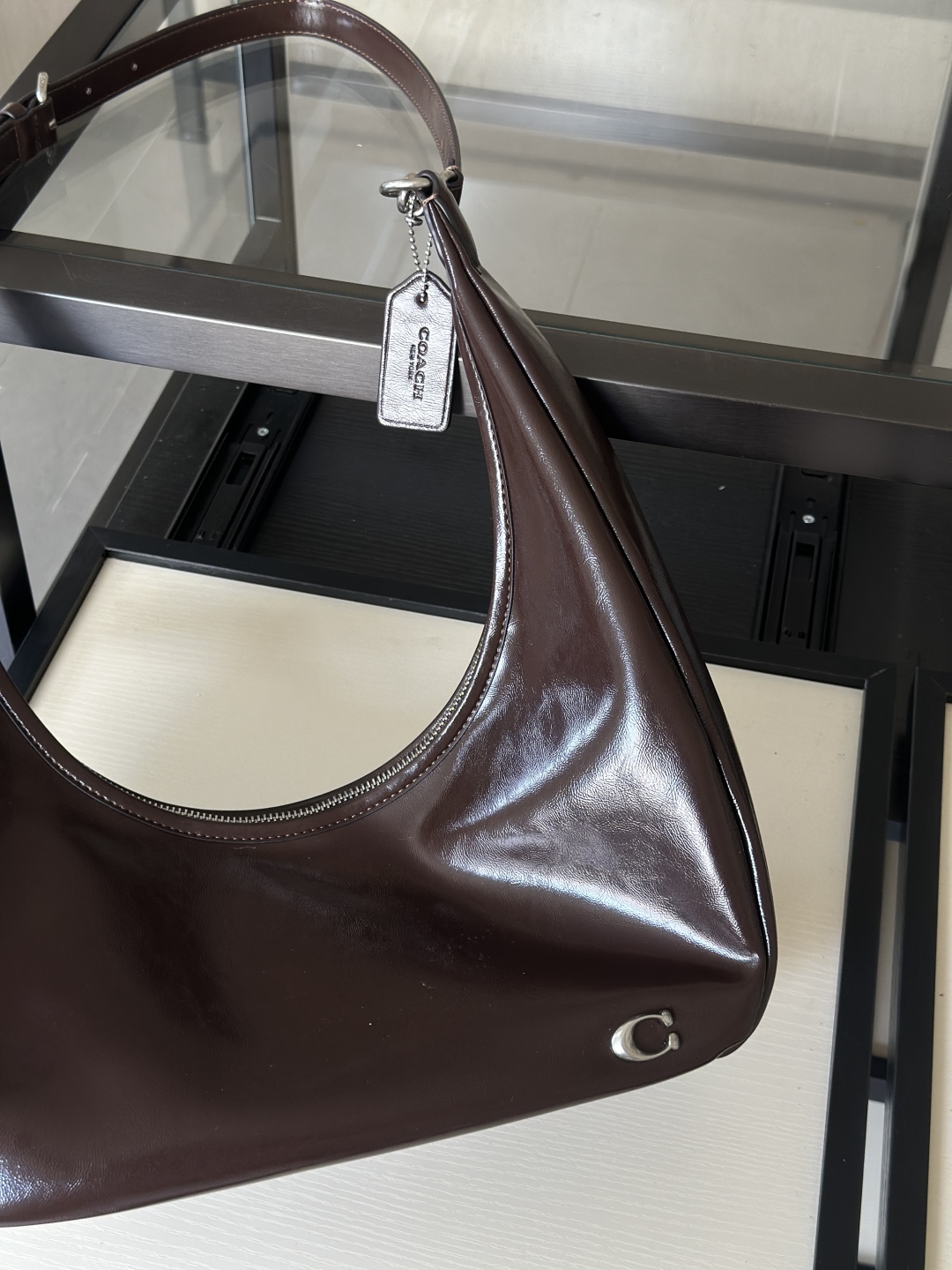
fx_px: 1760
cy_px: 635
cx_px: 476
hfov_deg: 30.3
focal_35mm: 48
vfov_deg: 39.7
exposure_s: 1/60
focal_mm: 6.86
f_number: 1.78
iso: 125
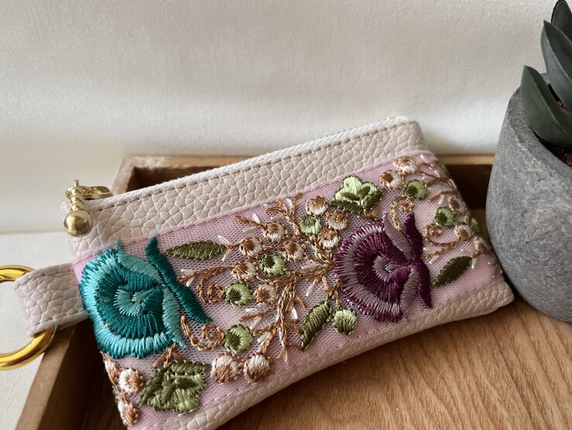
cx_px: 293
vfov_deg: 46.8
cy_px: 229
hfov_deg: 59.9
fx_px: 496
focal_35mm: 30
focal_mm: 5.1
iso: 125
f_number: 1.6
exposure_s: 1/115
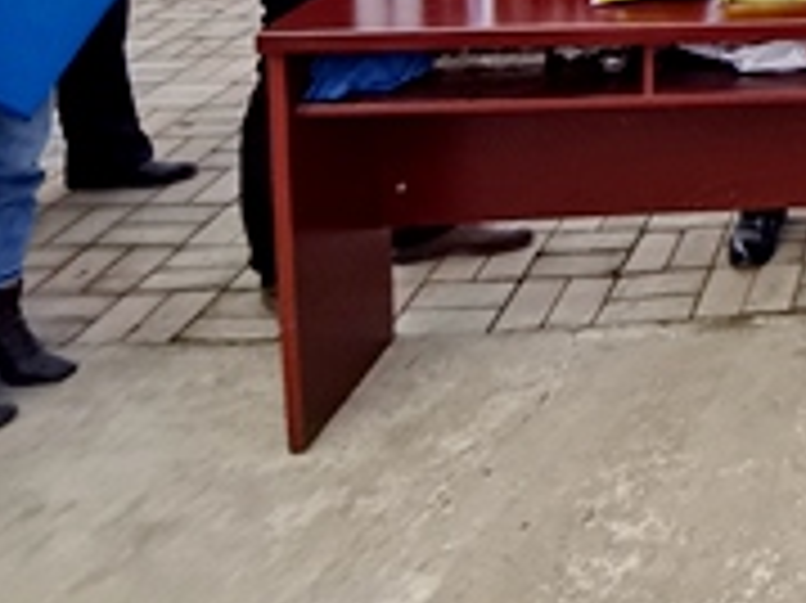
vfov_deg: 21.1
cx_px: 1148
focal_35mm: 57
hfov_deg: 26.4
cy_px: -338
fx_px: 1326
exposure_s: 1/1048
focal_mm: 1.78
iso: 50
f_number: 2.4
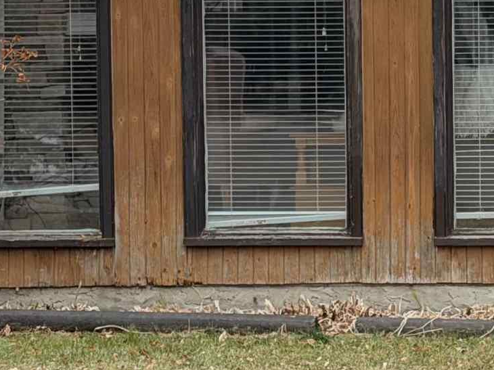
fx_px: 2882
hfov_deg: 9.7
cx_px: 593
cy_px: 106
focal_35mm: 202
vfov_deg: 7.3
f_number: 1.78
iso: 80
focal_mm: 6.76
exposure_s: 1/290
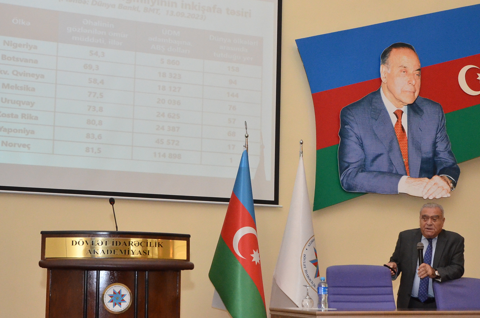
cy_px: 208
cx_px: 263
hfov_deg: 34.7
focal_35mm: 58
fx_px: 769
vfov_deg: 23.3
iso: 2200
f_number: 6.3
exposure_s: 1/200
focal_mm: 25
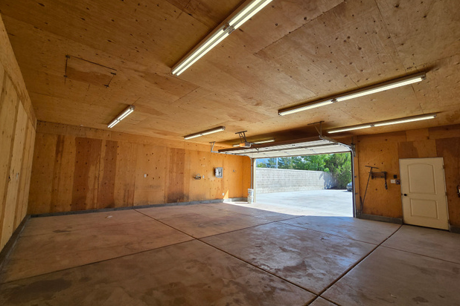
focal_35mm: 14
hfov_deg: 104.2
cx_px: 224
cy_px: 157
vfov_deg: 81.2
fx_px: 179
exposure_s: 1/468
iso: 50
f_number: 2.2
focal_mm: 2.2
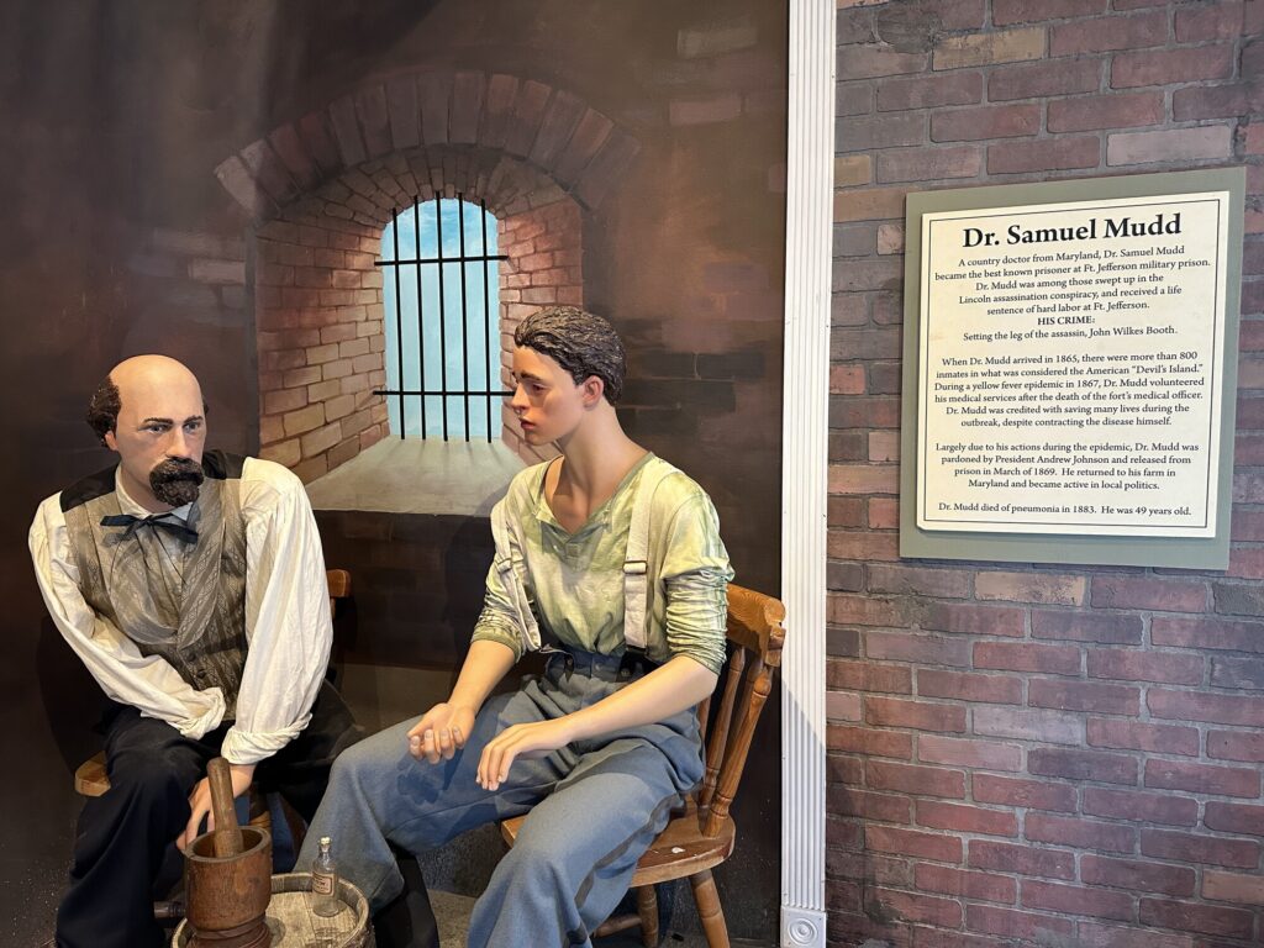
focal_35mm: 24
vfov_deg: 56.8
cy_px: 474
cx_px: 632
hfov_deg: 71.6
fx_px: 876
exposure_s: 1/60
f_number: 1.78
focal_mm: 6.86
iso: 400
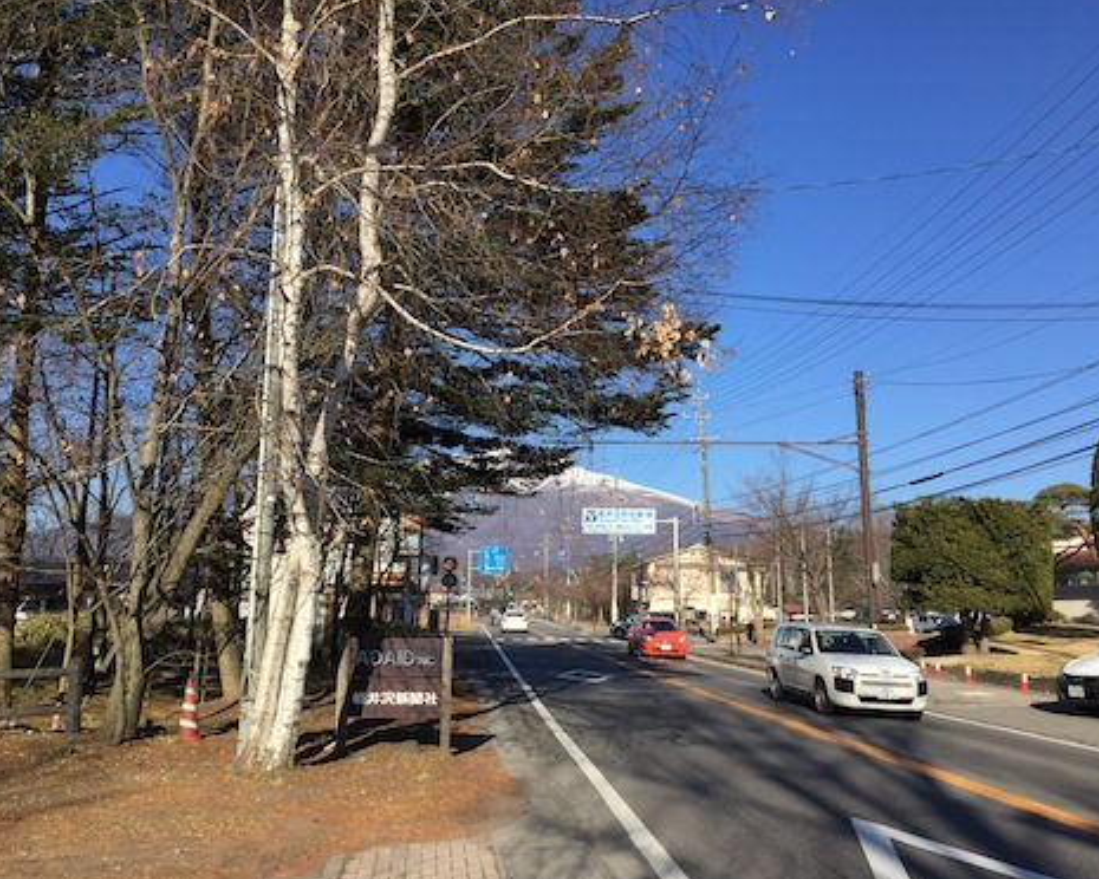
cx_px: 513
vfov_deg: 47.1
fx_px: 1008
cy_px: 440
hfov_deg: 57.1
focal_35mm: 31
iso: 32
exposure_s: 1/1980
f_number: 2.2
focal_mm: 4.15
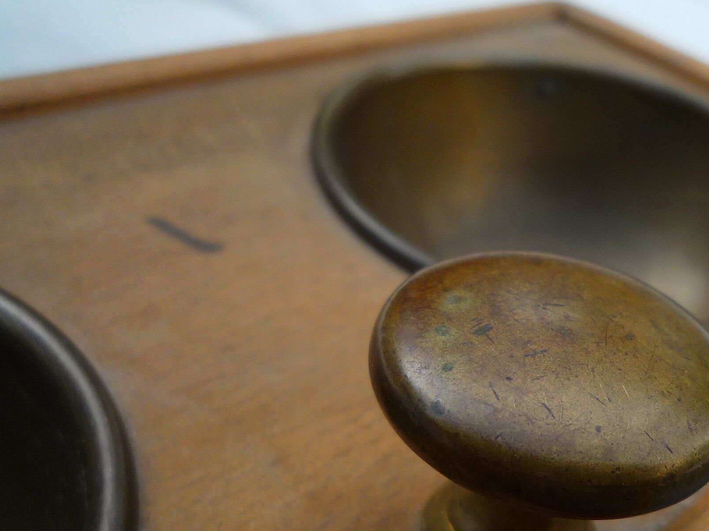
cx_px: 559
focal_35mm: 40
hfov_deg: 44.7
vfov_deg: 35.4
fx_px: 819
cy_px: 379
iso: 100
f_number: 2.8
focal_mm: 4.4
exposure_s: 1/320
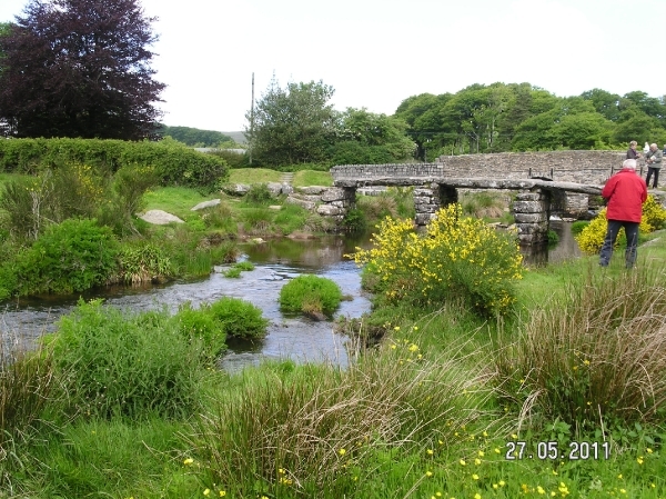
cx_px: 333
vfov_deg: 37.7
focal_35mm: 38
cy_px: 250
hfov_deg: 49.0
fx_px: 731
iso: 100
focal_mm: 7.8
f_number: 5.6
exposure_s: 1/180
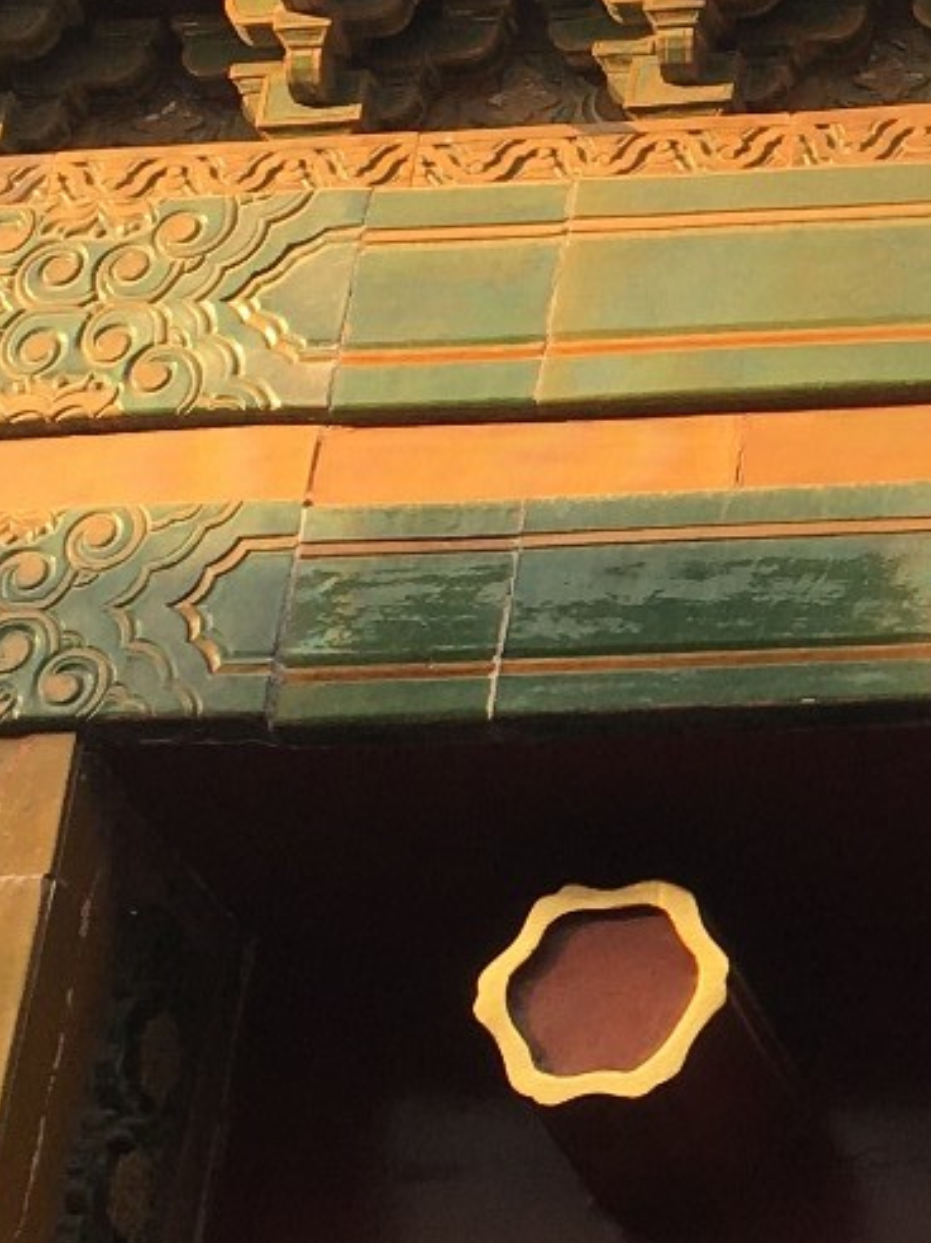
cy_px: 390
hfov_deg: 11.7
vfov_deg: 16.2
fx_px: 4341
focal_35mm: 121
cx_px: 1434
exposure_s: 1/379
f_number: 2.2
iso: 25
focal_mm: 4.15
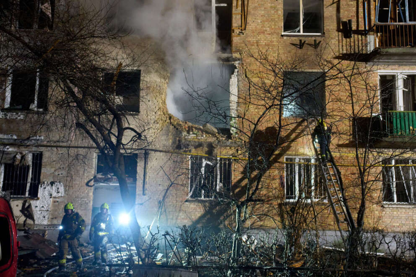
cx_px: 208
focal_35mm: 39
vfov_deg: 34.2
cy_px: 138
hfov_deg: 49.6
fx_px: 451
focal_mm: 39
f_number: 2.8
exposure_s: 1/60
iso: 10000
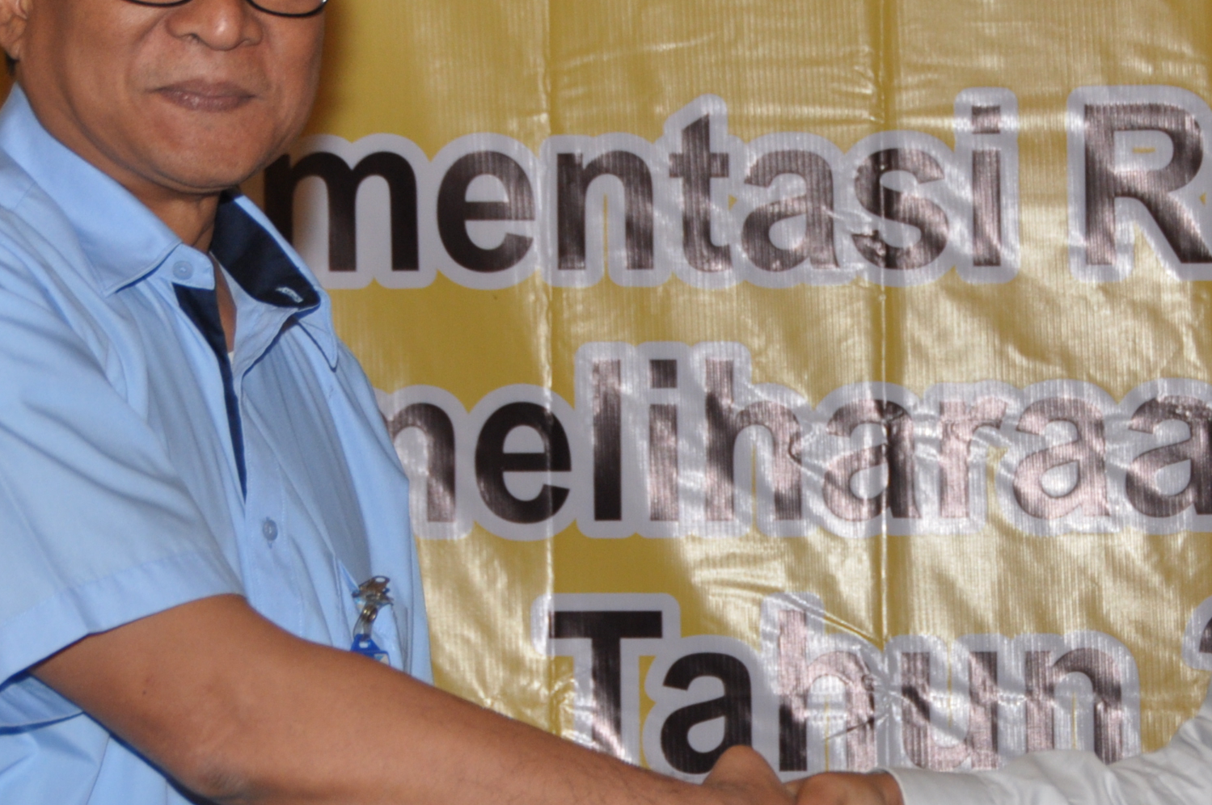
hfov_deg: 13.8
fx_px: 4977
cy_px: 467
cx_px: 945
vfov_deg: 9.2
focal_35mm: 148
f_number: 5
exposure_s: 1/60
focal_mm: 46
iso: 500
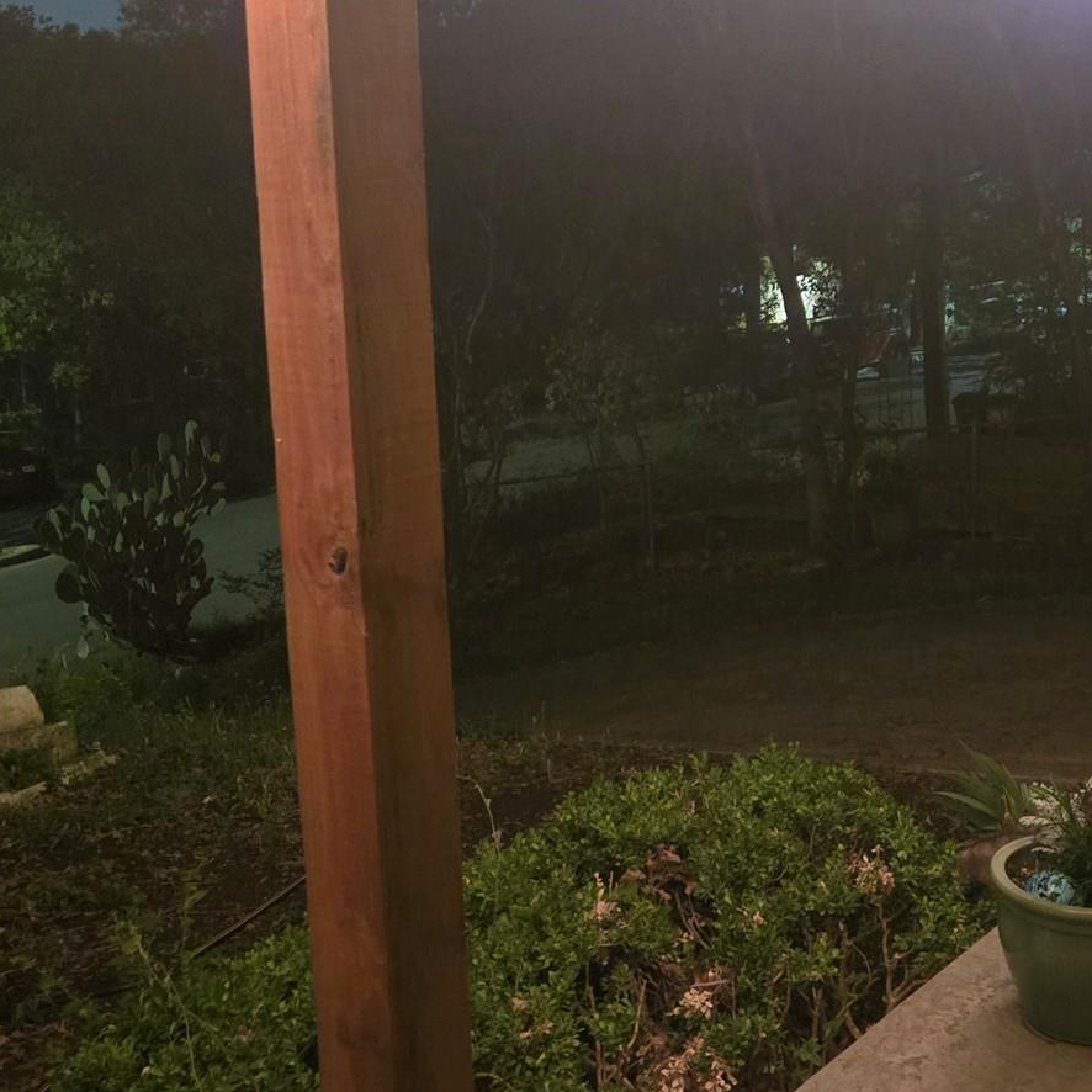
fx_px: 1677
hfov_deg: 35.7
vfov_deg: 35.9
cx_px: 719
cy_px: 433
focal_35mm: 47
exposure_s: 1/15
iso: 2500
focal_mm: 5.4
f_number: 1.8
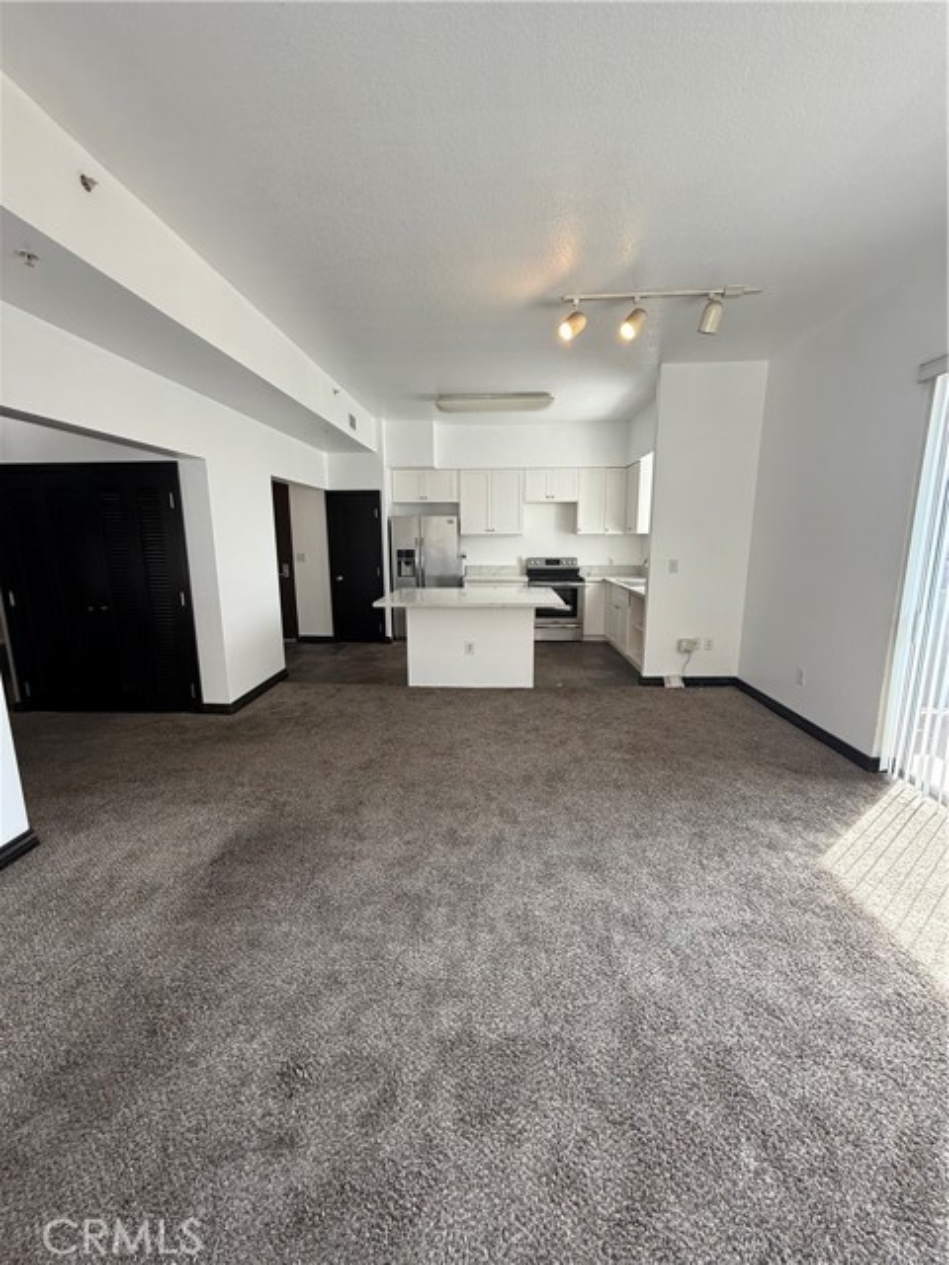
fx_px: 512
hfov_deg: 85.7
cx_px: 474
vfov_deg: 102.1
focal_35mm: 14
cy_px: 632
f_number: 2.2
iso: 100
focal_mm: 2.22
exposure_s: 1/99
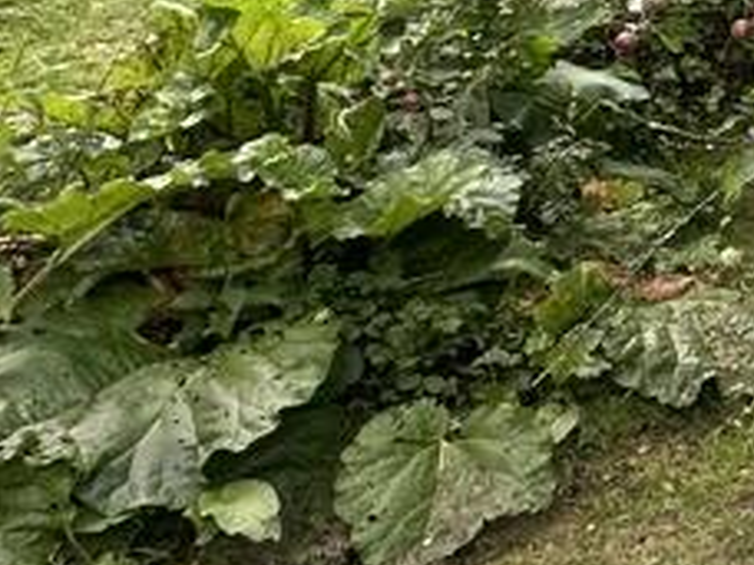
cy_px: -175
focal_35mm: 63
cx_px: 1369
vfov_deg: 21.1
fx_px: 1372
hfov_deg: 20.8
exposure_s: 1/121
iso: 40
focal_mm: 2.22
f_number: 2.2
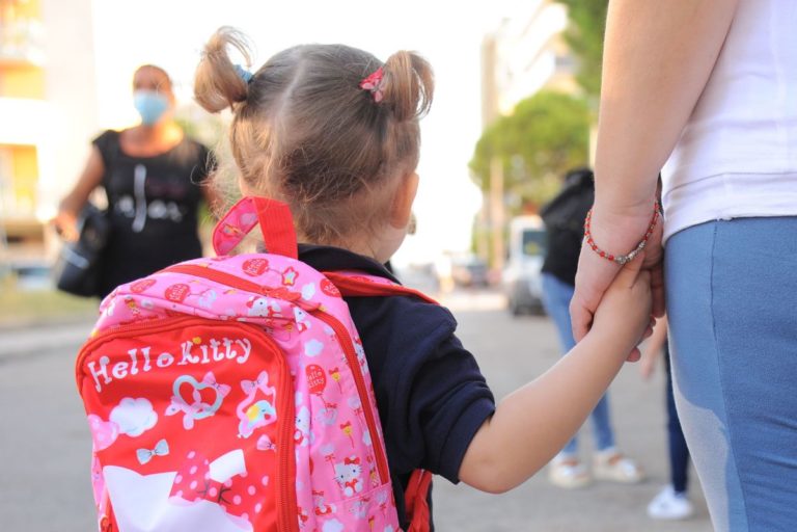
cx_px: 398
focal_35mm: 50
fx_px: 1107
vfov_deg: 27.0
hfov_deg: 39.6
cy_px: 266
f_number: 4.5
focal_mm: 50
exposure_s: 1/160
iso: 400
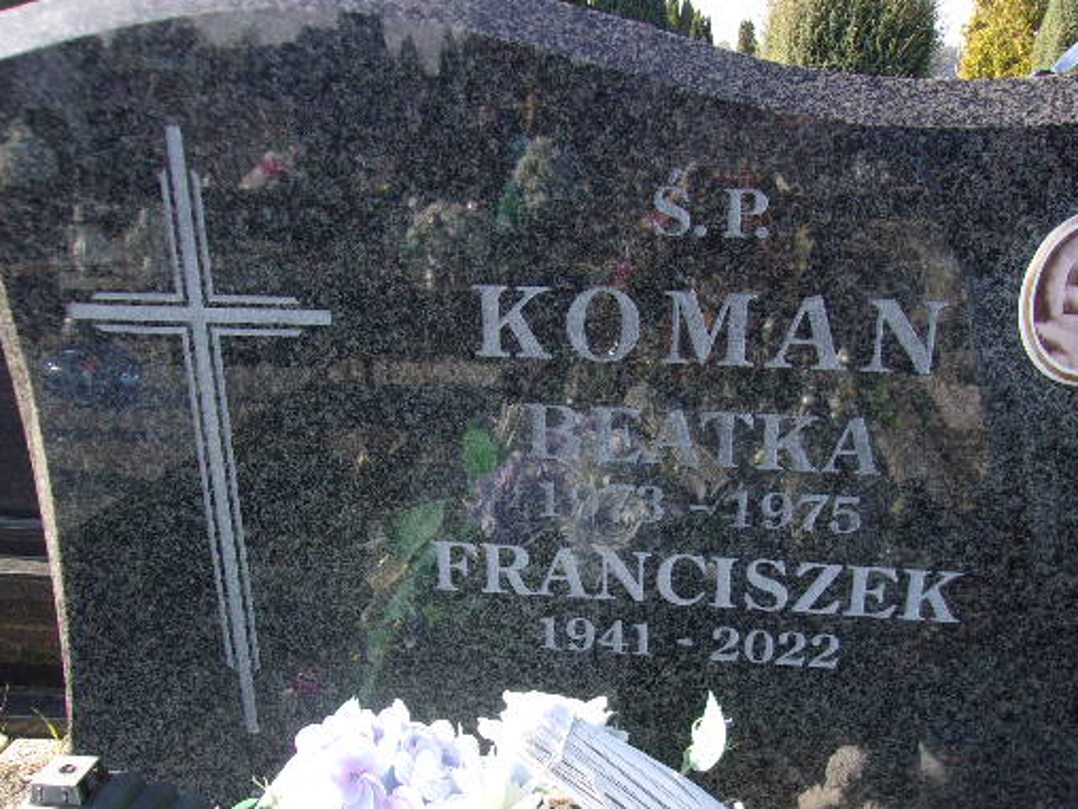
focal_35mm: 34
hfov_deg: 53.8
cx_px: 605
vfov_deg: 41.5
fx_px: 1059
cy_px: 497
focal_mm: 4.9
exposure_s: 1/250
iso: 80
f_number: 3
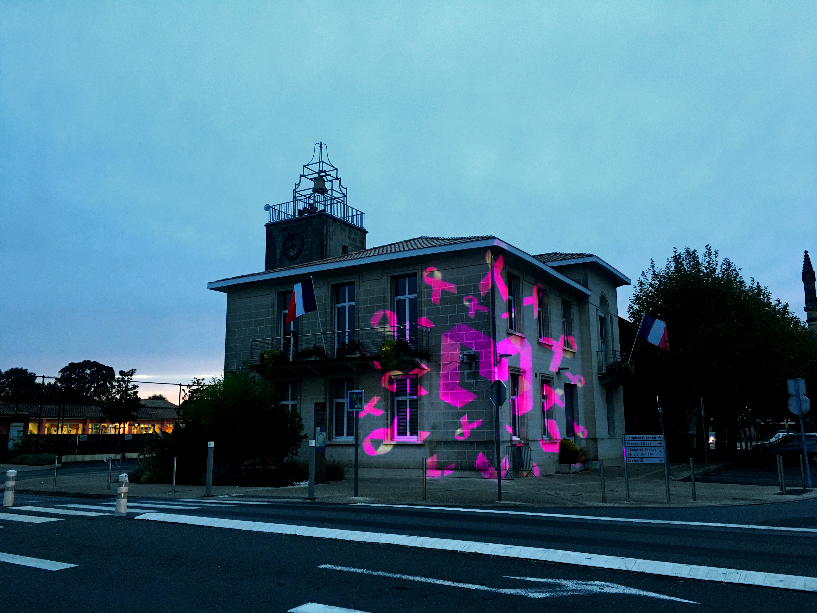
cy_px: 306
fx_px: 684
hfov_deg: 61.7
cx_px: 408
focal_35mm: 29
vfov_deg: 48.2
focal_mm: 4.15
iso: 160
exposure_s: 1/33
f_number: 2.2
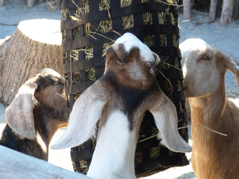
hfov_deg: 14.5
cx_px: 130
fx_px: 939
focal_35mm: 136
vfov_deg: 10.9
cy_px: 80
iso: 500
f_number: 3.5
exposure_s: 1/250
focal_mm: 20.4
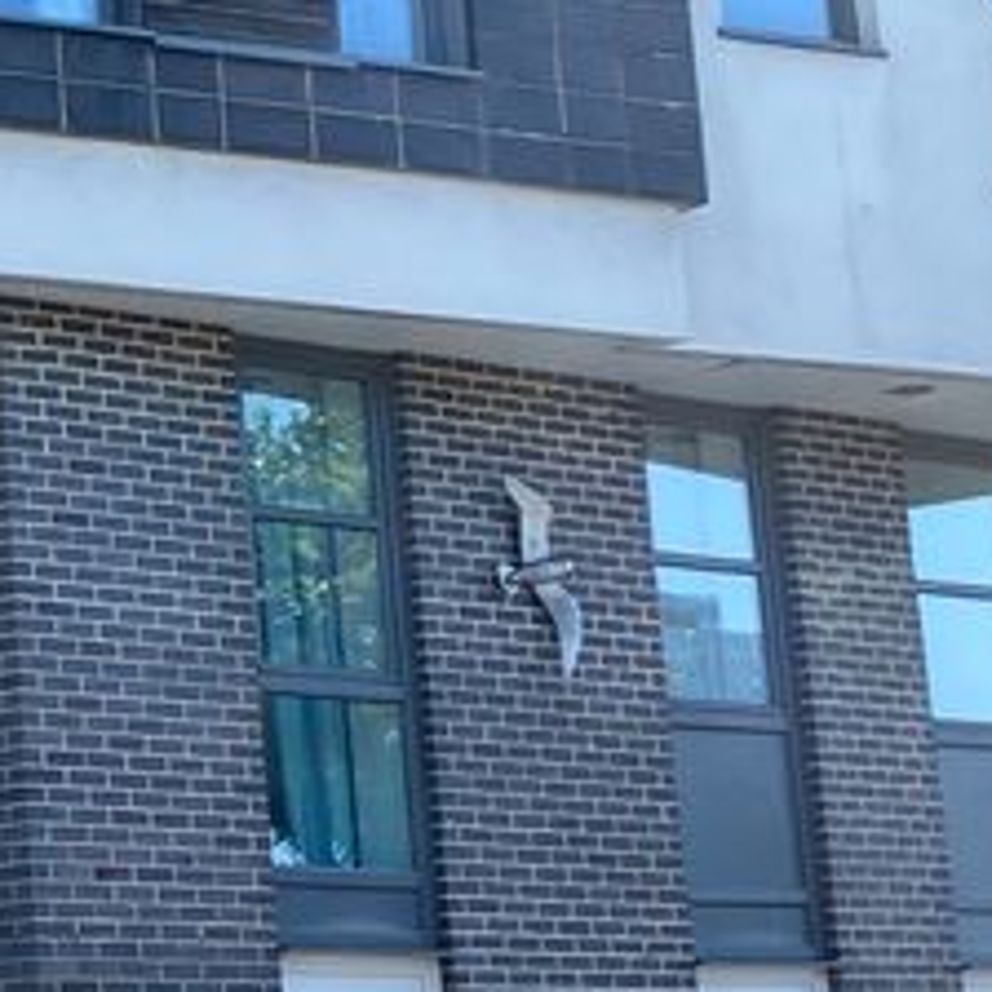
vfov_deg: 15.0
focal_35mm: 116
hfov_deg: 14.2
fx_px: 3761
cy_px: 279
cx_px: -410
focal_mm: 4.25
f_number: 1.8
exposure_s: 1/998
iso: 32
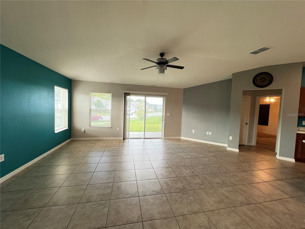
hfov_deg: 106.2
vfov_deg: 89.9
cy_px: 114
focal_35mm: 13
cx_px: 152
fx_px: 115
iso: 250
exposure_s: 1/120
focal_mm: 1.57
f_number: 1.8
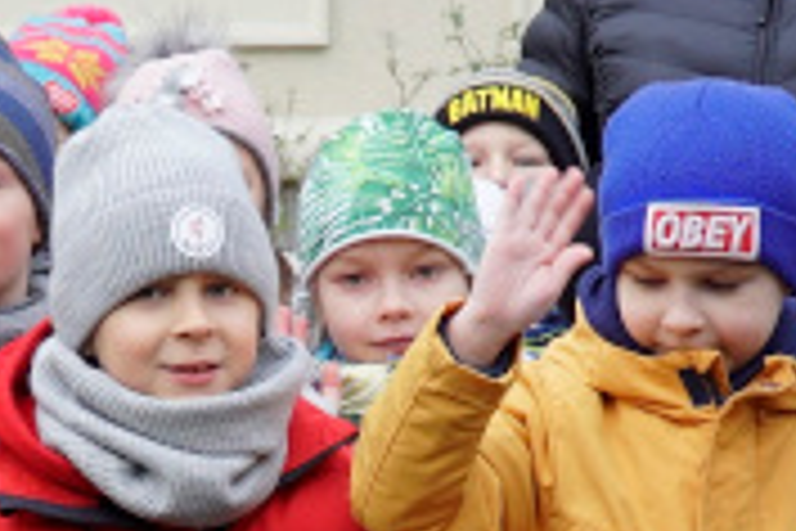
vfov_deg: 6.1
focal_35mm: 224
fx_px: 4953
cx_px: 135
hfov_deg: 9.2
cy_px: 554
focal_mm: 22
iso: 160
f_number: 4
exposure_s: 1/160
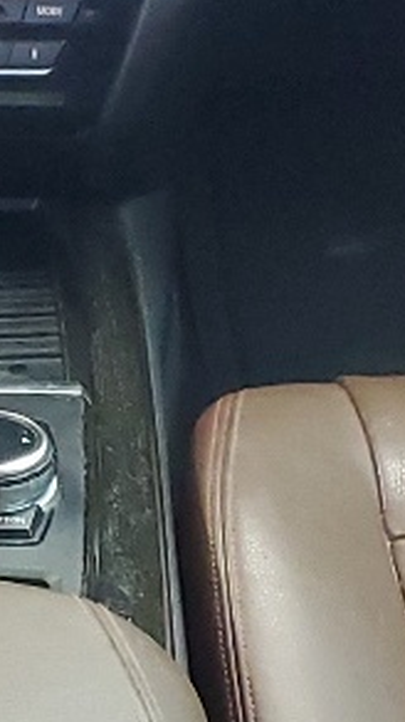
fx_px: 2963
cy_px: 527
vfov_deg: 13.8
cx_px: -131
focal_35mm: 155
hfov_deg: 7.7
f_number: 1.5
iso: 334
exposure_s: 1/40
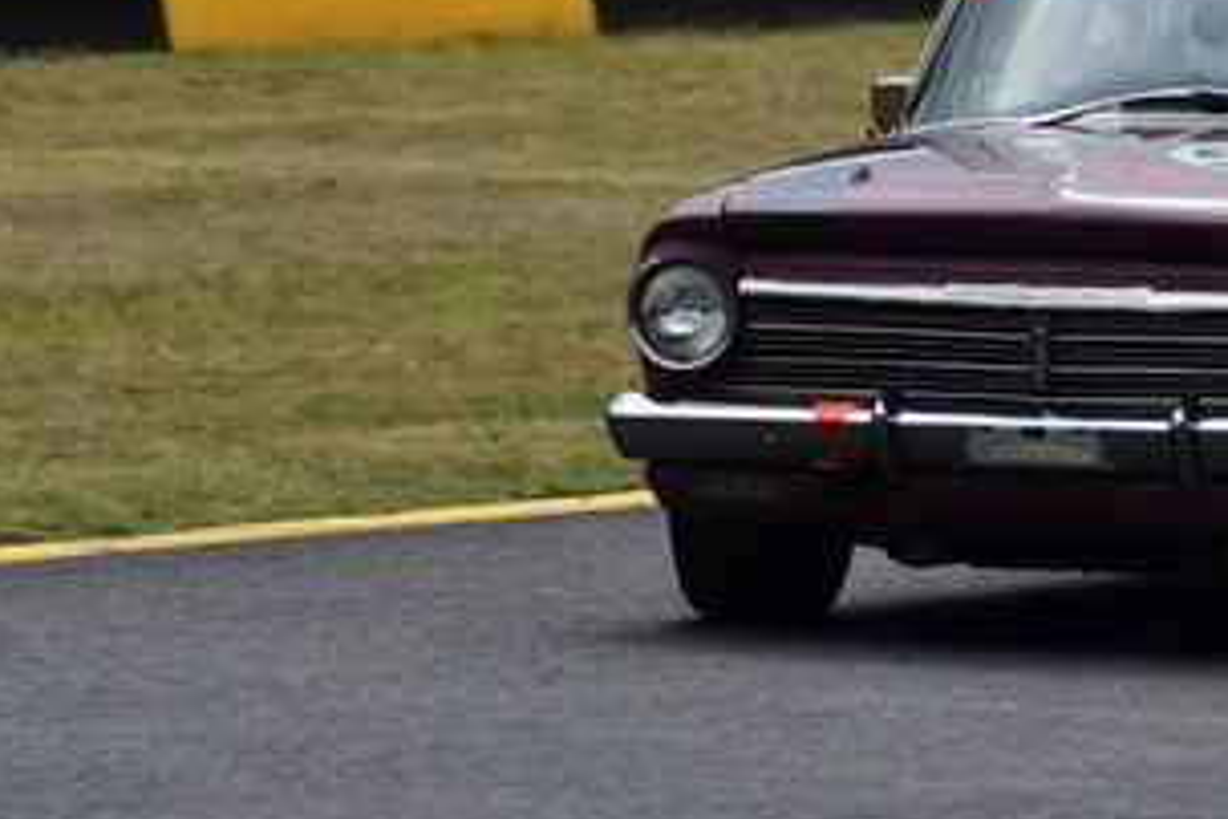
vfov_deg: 1.7
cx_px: 1017
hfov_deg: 2.6
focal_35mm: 792
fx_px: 27014
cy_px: -211
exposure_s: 1/800
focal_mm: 200
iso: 400
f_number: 8
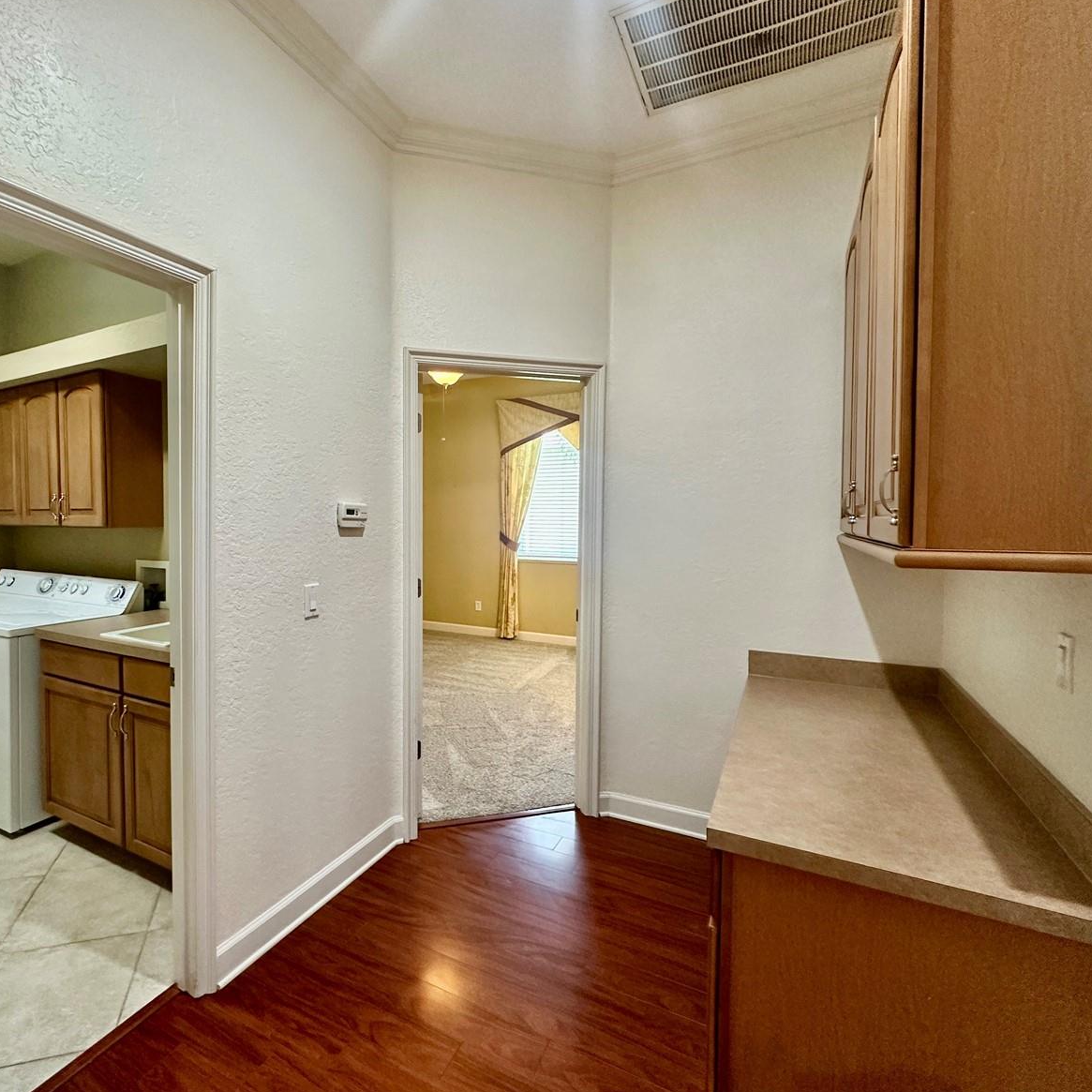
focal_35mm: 17
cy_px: 535
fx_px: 607
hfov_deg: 83.1
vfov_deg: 84.0
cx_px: 445
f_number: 2.2
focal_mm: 2.22
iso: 400
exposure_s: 1/60
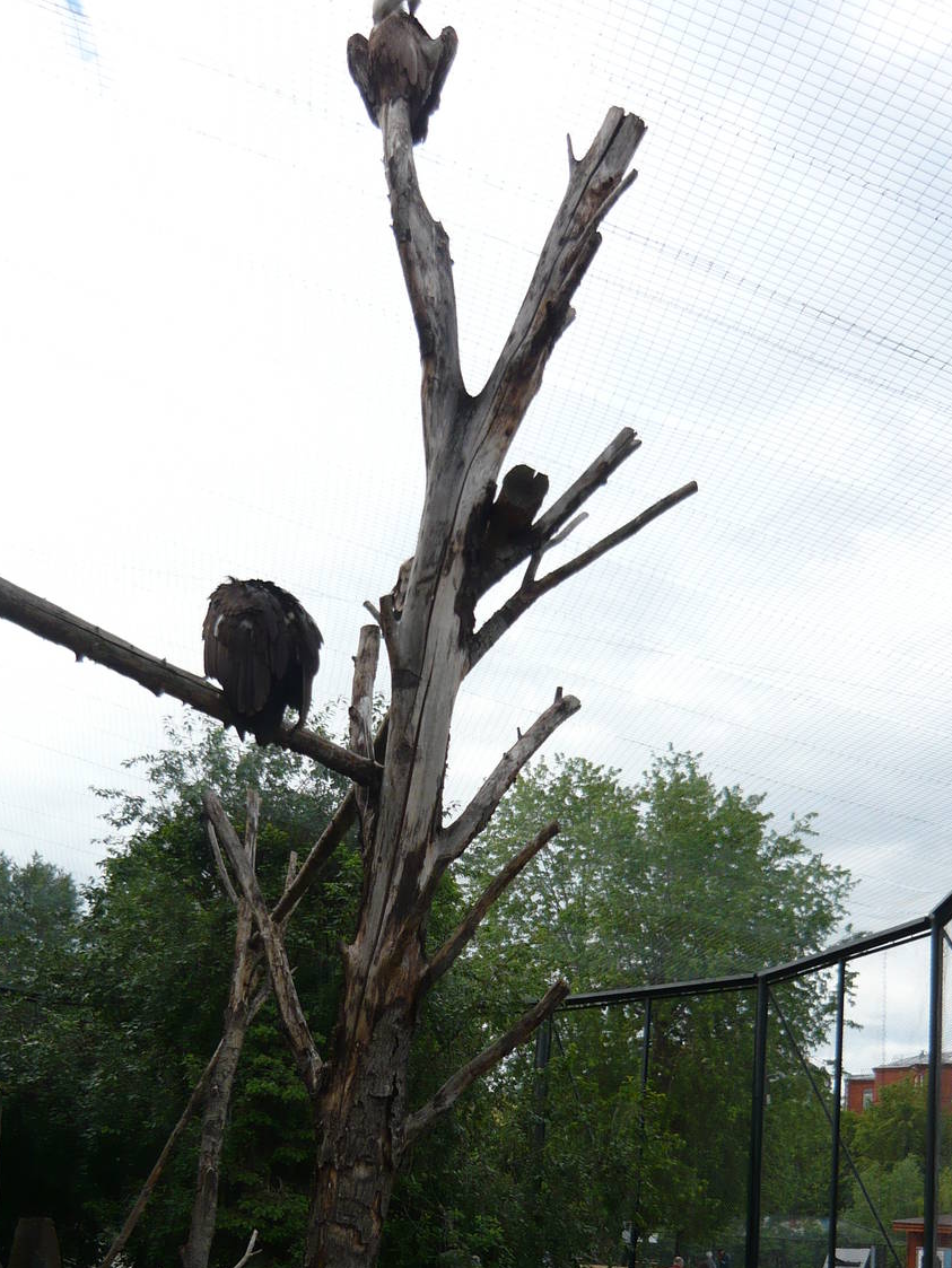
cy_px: 822
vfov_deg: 40.0
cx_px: 454
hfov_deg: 30.9
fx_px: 1722
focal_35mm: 47
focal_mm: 5.5
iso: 100
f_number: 2.8
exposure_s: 1/500
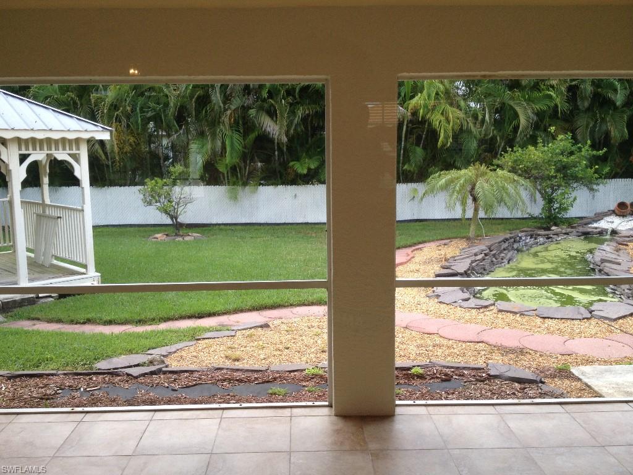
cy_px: 238
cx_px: 316
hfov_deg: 52.6
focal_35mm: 35
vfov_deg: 40.7
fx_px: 640
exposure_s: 1/127
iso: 50
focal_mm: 4.28
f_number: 2.4
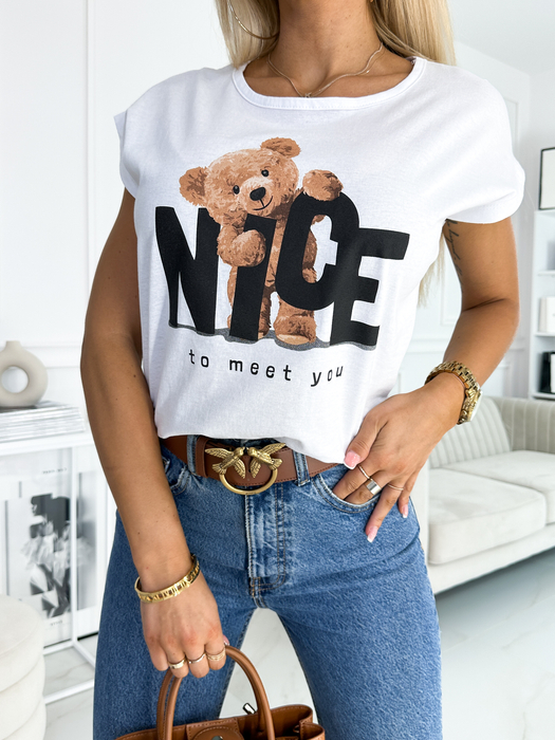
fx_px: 513
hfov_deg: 56.8
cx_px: 278
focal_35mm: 24
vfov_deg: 71.6
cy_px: 370
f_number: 1.8
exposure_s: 1/125
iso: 64
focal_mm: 6.86
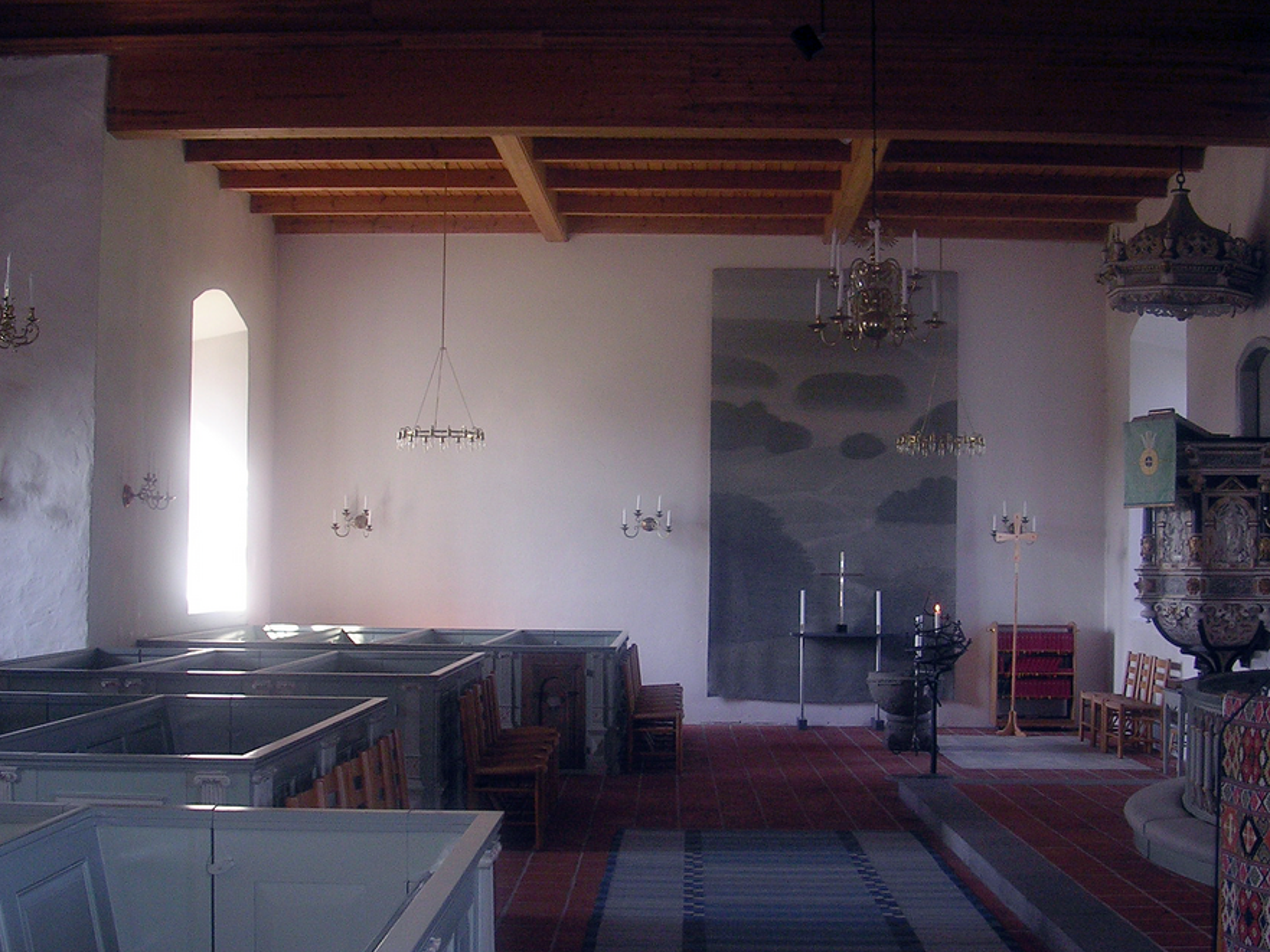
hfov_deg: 41.2
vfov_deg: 31.5
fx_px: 1688
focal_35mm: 46
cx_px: 704
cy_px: 508
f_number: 2.8
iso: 53
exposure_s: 1/30
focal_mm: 5.8
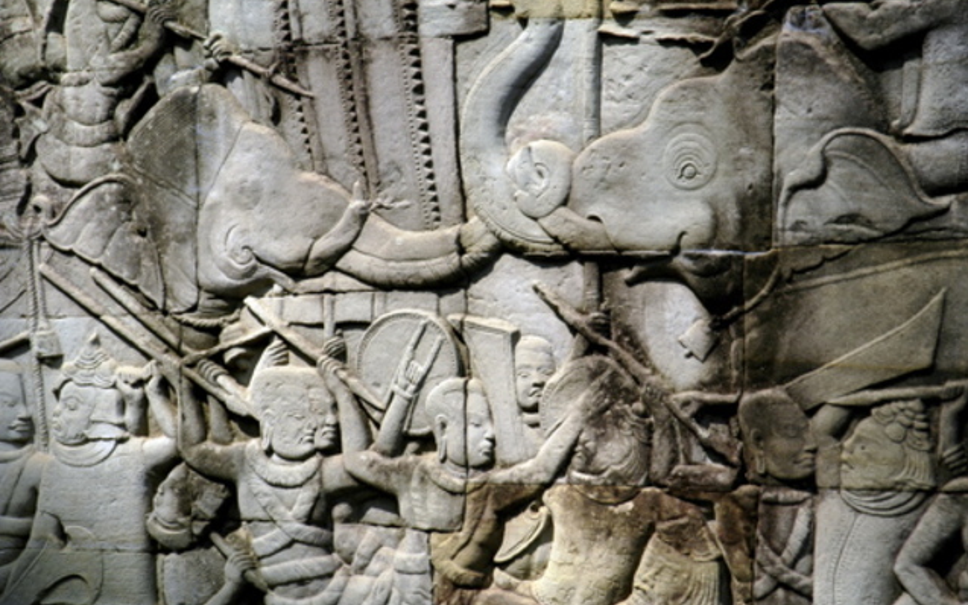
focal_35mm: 131
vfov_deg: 10.0
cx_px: 485
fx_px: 3443
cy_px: 313
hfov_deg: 16.0
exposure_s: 1/250
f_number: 8
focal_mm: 85
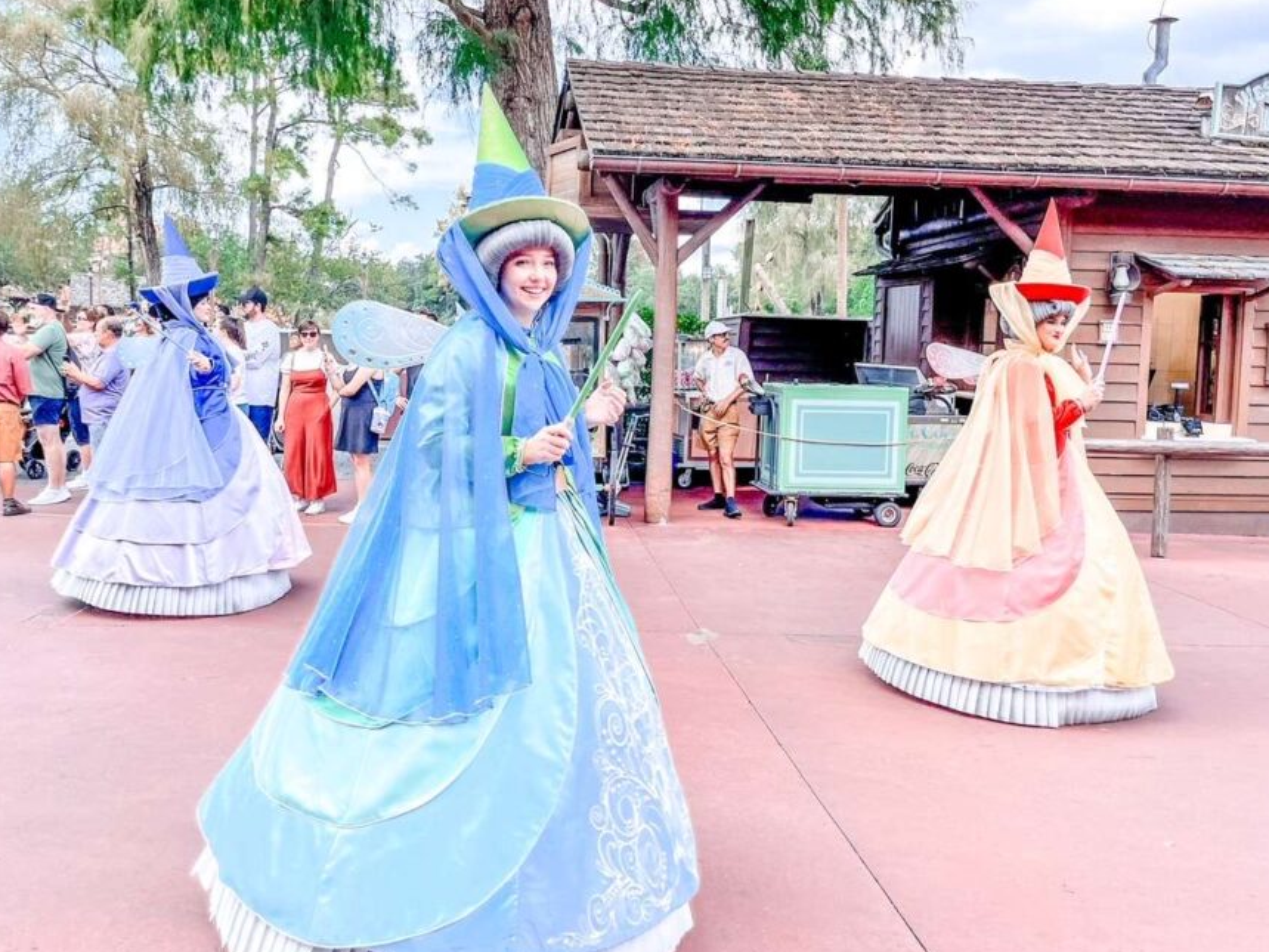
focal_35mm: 31
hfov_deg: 58.2
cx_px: 550
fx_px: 1136
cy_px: 415
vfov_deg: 45.3
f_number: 1.6
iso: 50
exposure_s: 1/800
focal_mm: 5.1
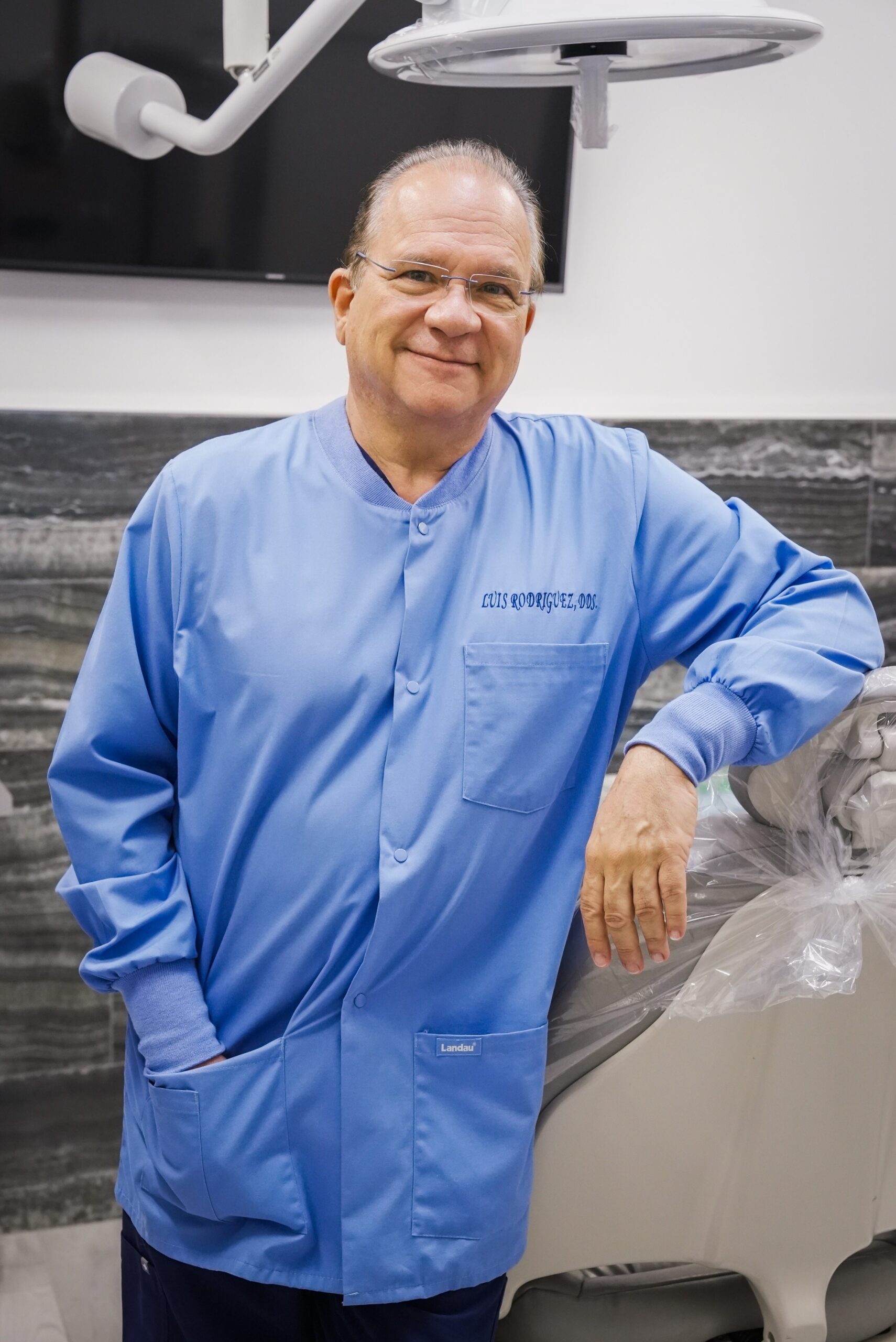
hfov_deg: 25.6
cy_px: 671
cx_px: 448
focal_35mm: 53
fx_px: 1976
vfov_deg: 37.5
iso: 6400
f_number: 5.6
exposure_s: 1/125
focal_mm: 53
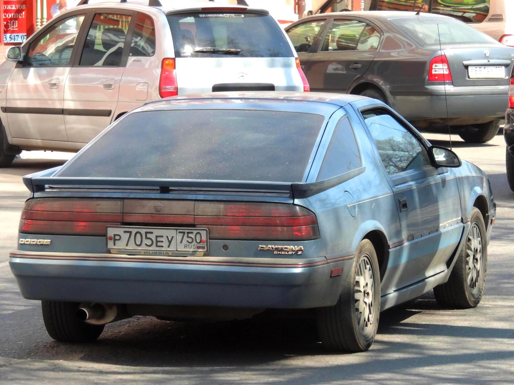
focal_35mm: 170
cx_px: 257
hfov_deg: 11.6
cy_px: 192
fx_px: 2524
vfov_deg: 8.7
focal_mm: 30.3
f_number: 4.5
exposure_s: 1/500
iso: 320
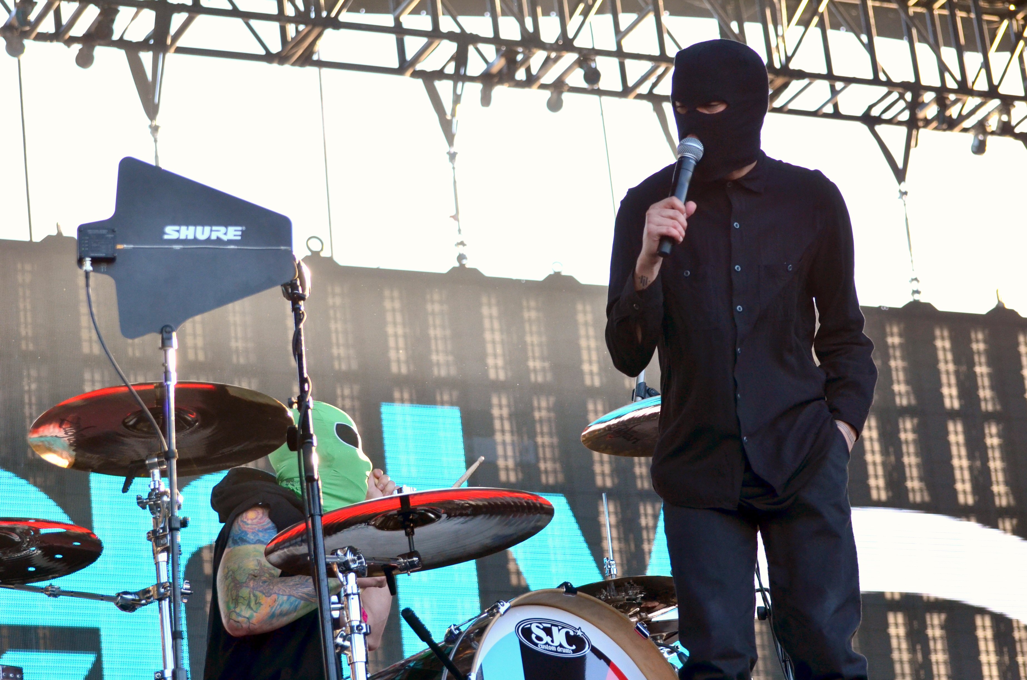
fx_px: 3502
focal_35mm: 123
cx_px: 514
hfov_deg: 16.7
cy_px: 340
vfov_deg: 11.1
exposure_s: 1/1000
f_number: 4.5
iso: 400
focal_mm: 82
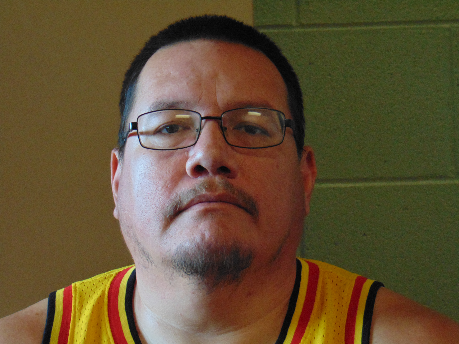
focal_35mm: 108
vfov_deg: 13.7
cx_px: 230
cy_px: 172
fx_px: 1432
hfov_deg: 18.2
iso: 320
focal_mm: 19.4
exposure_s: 1/50
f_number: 3.9
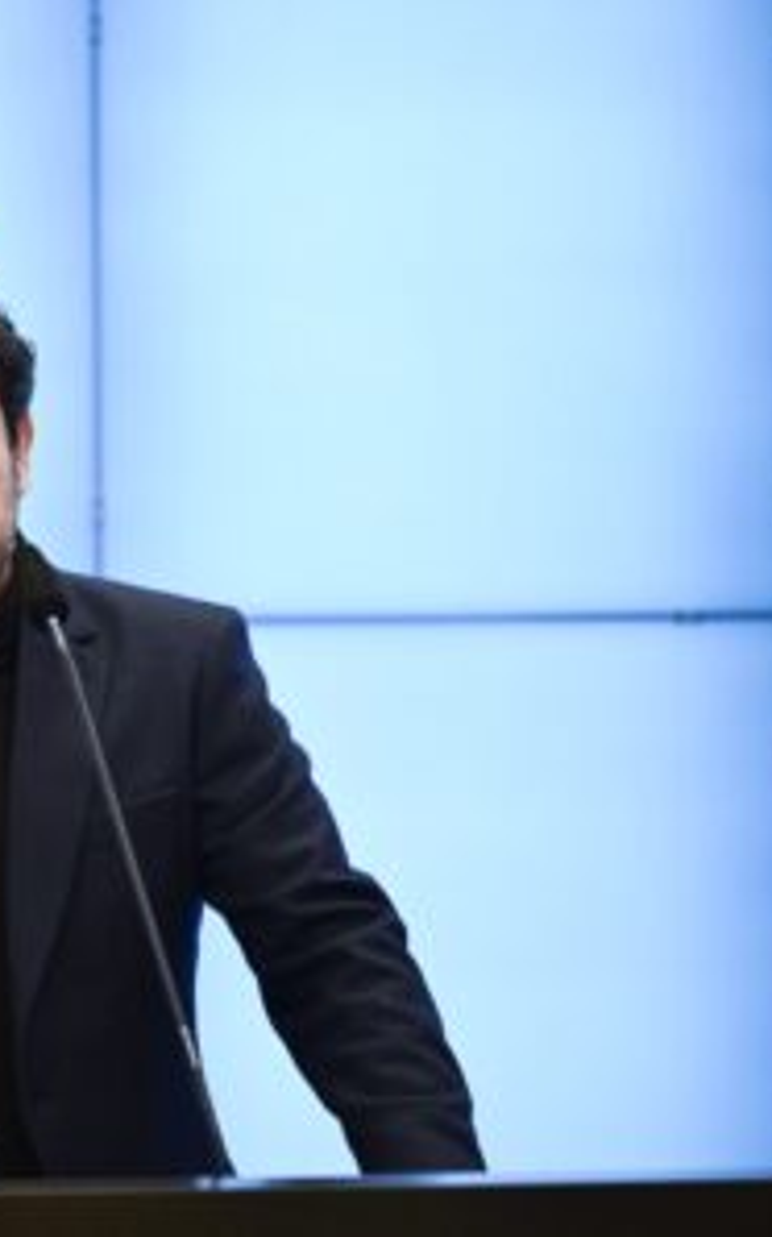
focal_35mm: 308
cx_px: -58
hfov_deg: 4.3
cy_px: 618
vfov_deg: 6.8
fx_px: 10378
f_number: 2.8
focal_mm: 200
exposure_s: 1/160
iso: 800
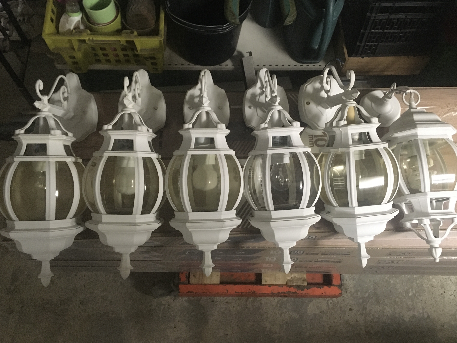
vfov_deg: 45.4
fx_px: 409
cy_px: 167
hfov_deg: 58.3
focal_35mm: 31
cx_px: 239
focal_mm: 4.15
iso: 250
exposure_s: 1/17
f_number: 2.2
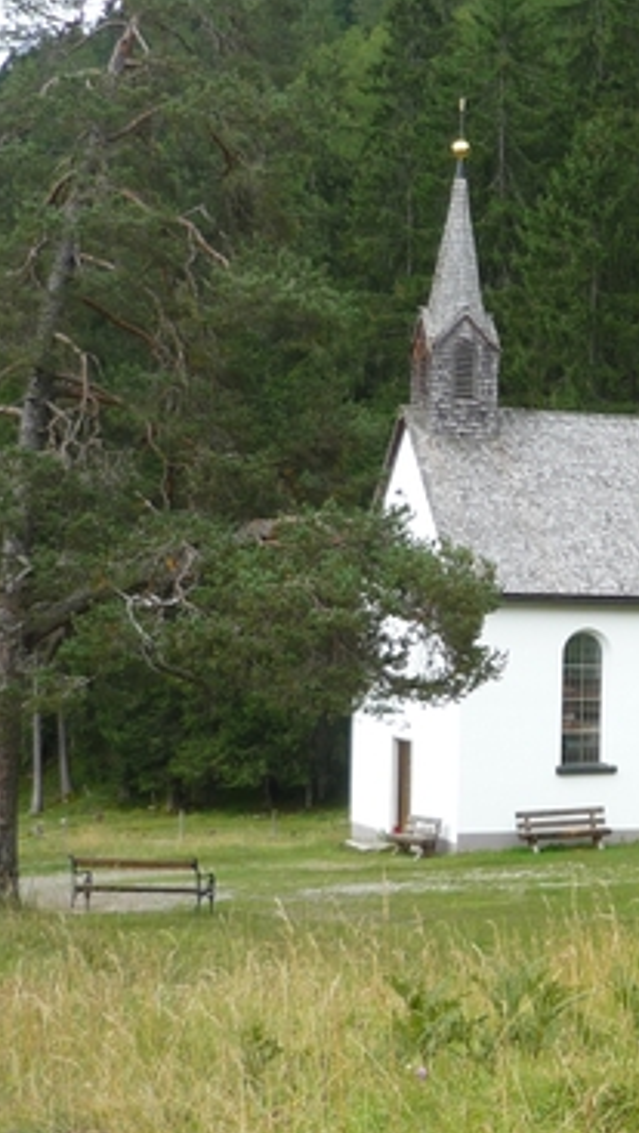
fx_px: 2194
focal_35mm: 73
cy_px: 639
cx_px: 809
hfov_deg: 15.8
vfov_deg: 28.9
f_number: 3
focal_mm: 6.8
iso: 100
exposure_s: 1/200
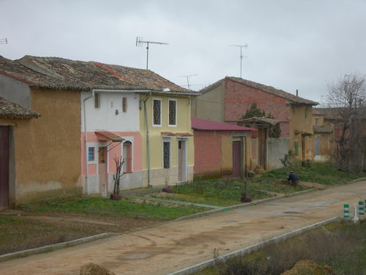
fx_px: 1205
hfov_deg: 17.3
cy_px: 138
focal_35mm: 114
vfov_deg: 13.0
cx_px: 183
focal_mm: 23.4
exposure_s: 1/153
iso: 50
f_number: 4.9
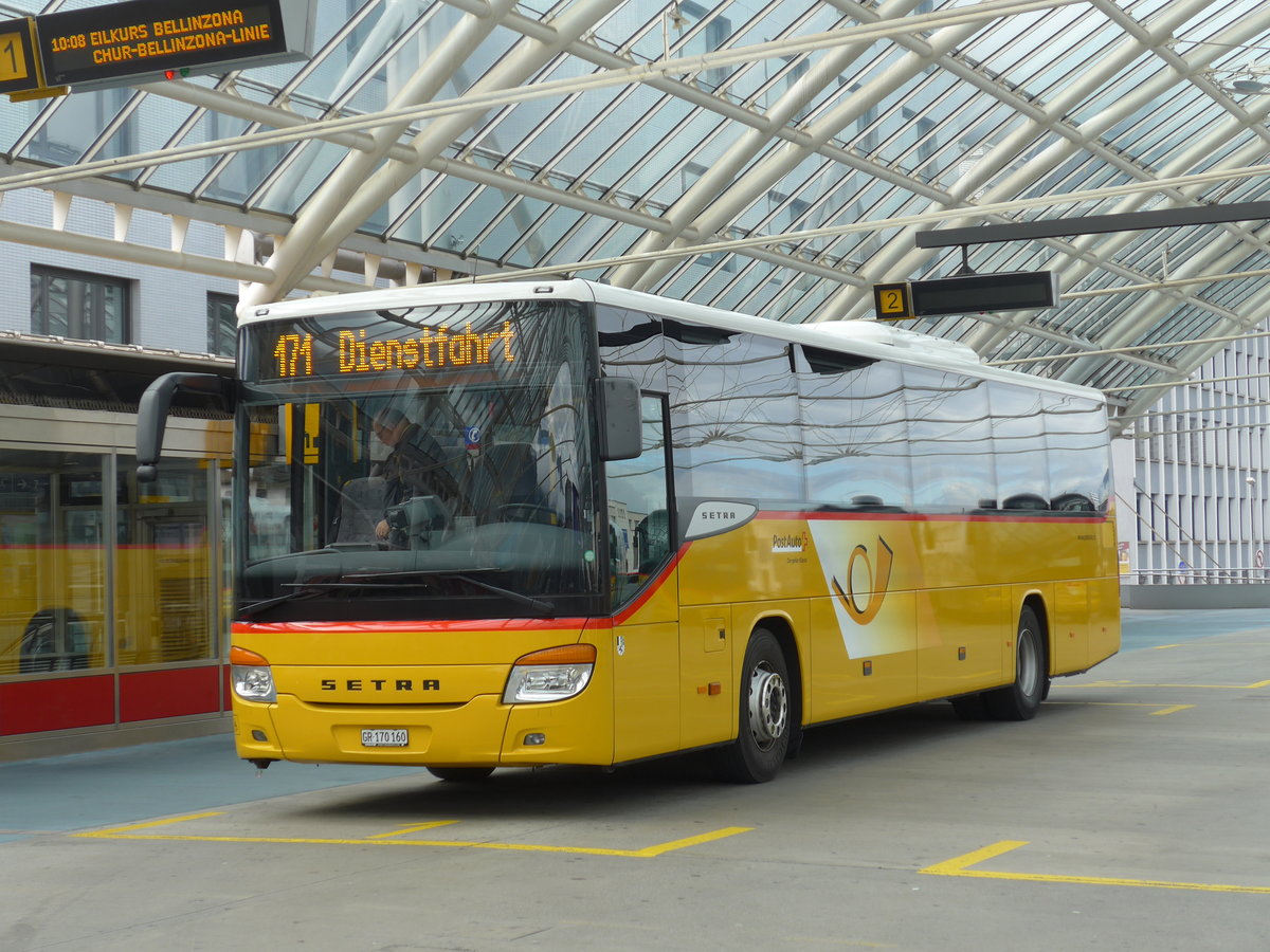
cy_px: 476
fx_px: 2421
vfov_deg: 22.3
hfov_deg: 29.4
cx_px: 635
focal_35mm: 66
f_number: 3.9
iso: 80
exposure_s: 1/160
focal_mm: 13.4
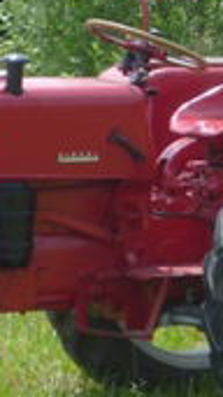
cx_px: 465
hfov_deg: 4.6
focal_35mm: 260
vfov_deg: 8.2
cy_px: -132
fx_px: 2737
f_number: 4.4
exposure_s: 1/320
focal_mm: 9.1
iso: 80
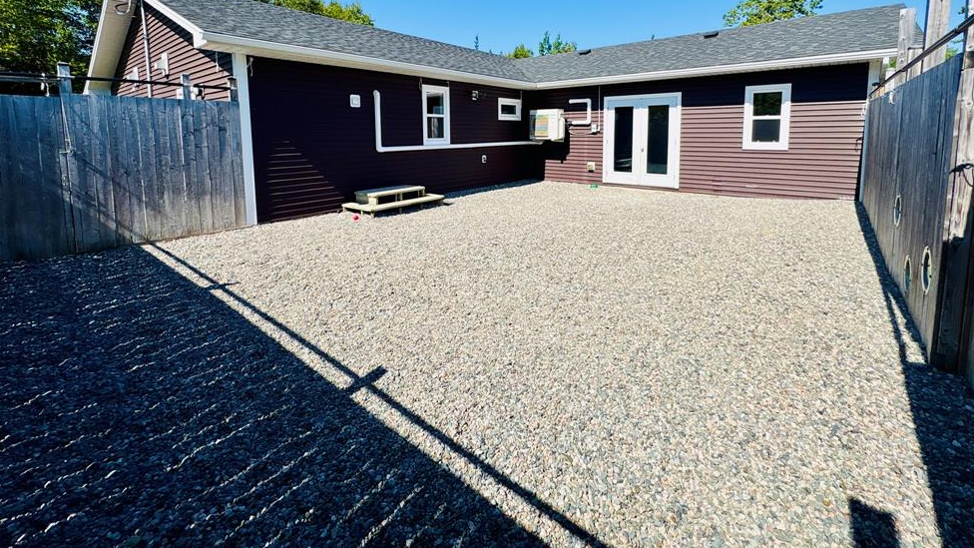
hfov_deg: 99.3
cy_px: 170
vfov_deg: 64.8
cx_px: 506
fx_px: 413
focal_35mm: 16
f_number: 2.2
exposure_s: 1/1672
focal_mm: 2.22
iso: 40
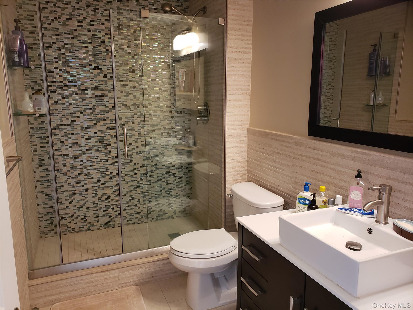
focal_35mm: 26
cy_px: 155
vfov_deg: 53.1
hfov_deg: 67.3
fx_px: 310
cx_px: 206
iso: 320
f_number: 2.4
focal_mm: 4.3
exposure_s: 1/40
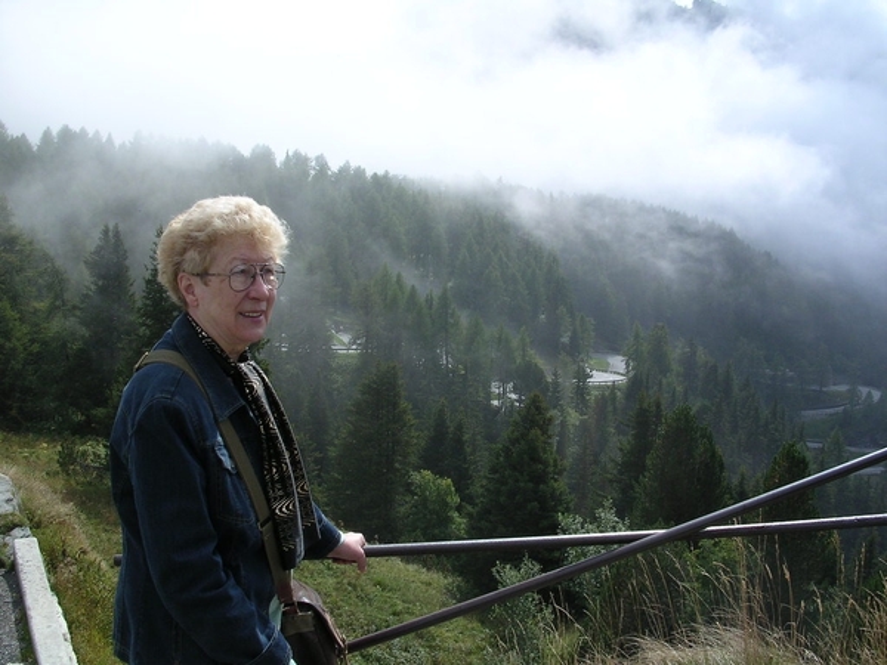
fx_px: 974
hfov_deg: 49.0
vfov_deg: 37.7
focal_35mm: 38
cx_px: 444
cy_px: 332
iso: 100
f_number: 5.6
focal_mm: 5.8
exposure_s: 1/380
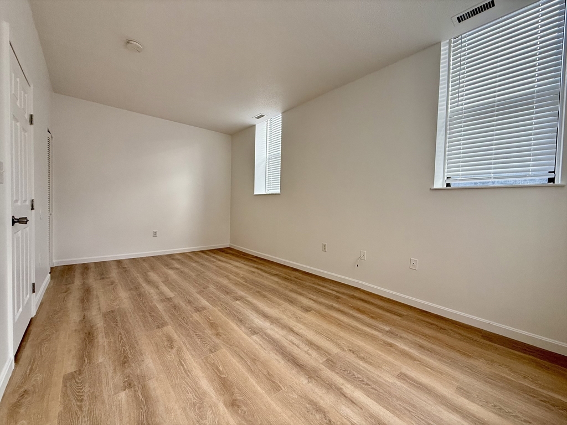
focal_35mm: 14
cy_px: 212
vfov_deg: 85.7
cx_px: 284
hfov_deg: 102.1
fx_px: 229
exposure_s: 1/99
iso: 160
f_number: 2.2
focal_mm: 2.22
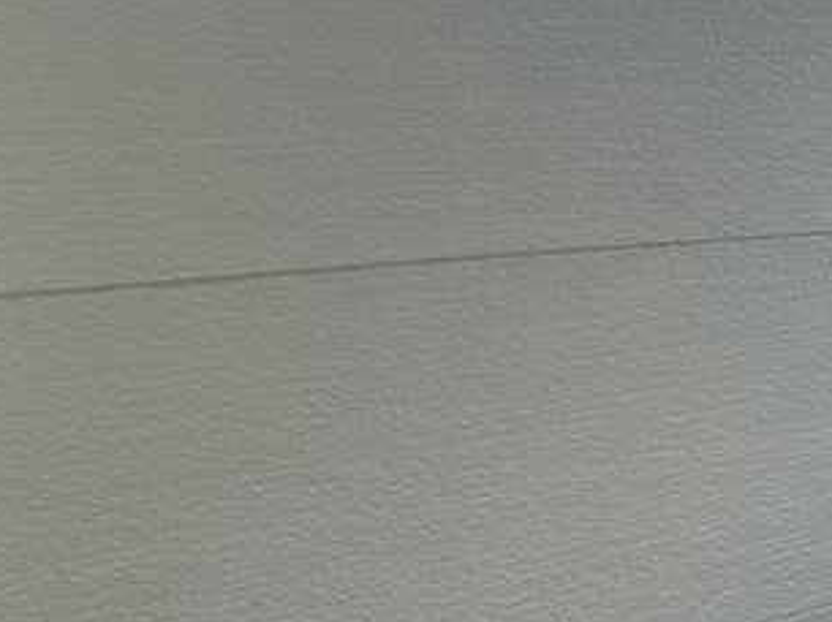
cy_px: 73
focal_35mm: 34
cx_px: 527
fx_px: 817
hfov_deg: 53.3
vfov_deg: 39.1
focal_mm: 1.54
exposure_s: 1/440
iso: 20
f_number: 2.4
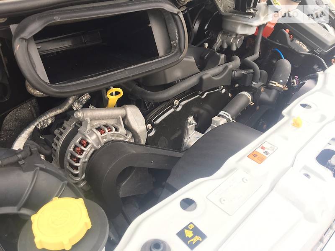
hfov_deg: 61.7
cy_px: 126
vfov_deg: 48.2
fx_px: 281
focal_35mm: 29
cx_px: 168
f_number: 2.2
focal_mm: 4.2
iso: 32
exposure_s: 1/100
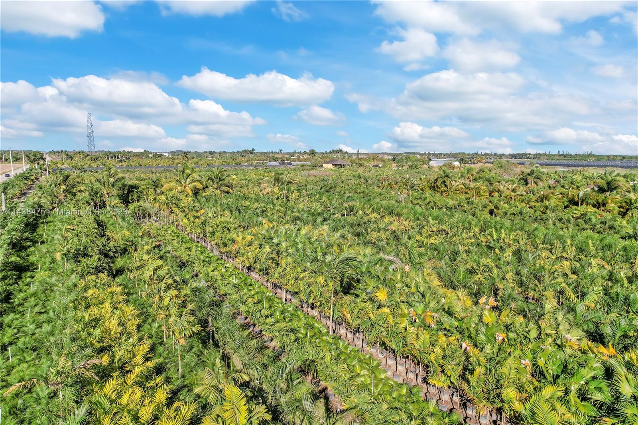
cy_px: 212
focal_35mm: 22
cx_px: 319
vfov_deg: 57.2
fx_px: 390
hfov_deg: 78.6
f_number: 2.8
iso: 100
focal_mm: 8.38
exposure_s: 1/2000
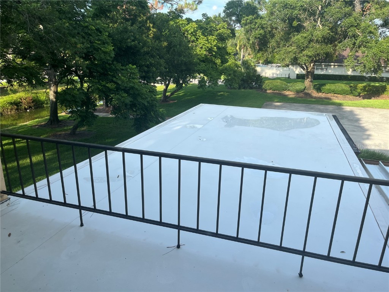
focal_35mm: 26
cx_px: 194
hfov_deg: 67.3
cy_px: 146
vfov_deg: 53.1
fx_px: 292
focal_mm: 5.1
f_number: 1.6
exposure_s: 1/1009
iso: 50
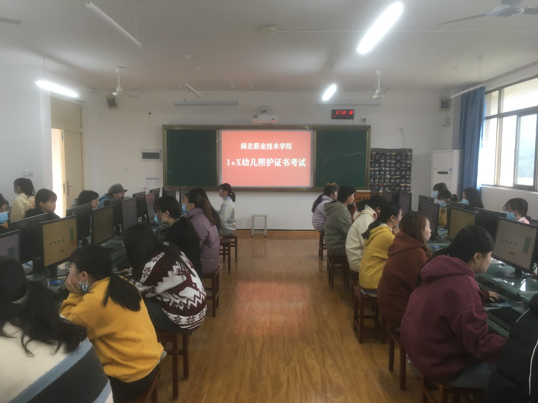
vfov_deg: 48.2
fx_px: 451
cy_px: 202
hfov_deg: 61.7
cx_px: 269
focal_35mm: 29
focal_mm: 4.15
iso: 64
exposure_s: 1/33
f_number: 2.2
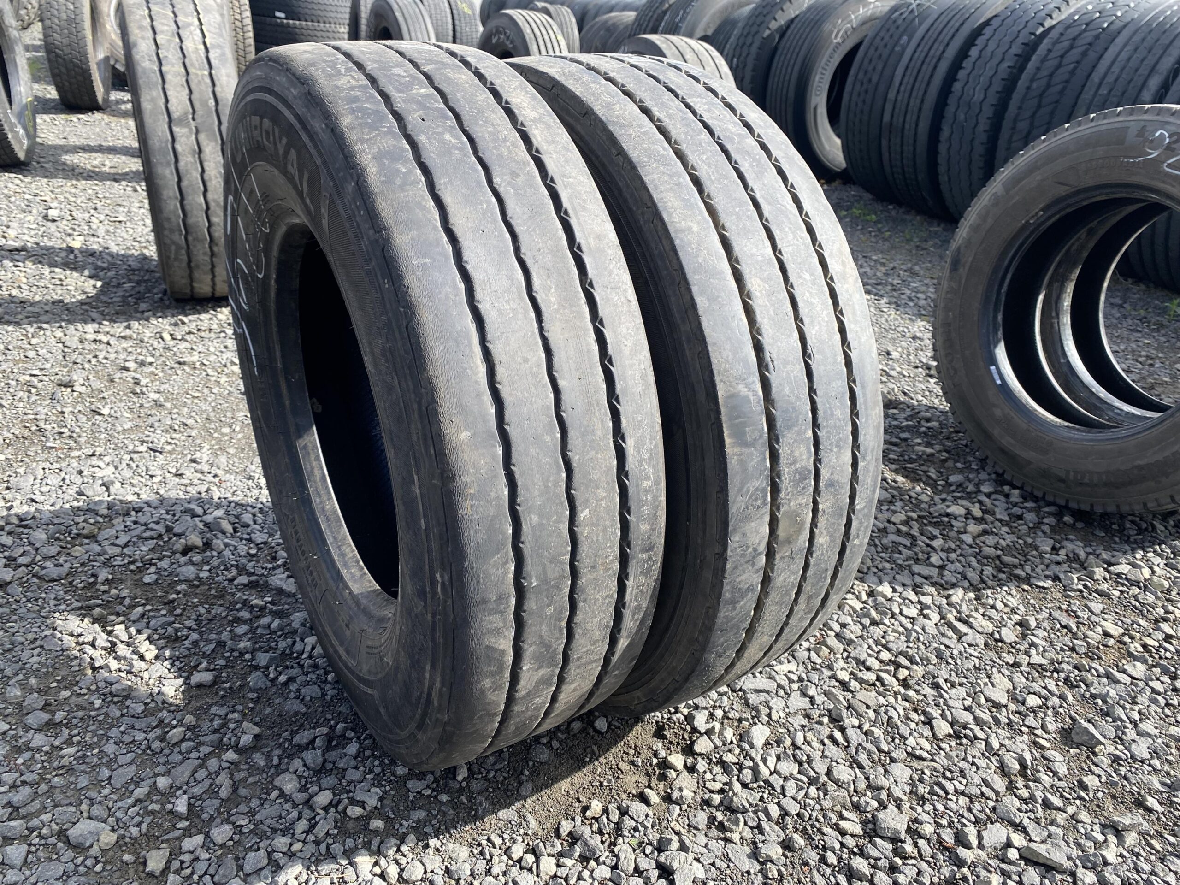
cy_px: 442
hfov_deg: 67.3
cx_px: 590
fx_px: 886
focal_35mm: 26
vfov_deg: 53.1
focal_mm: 4.25
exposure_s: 1/884
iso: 32
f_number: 1.8
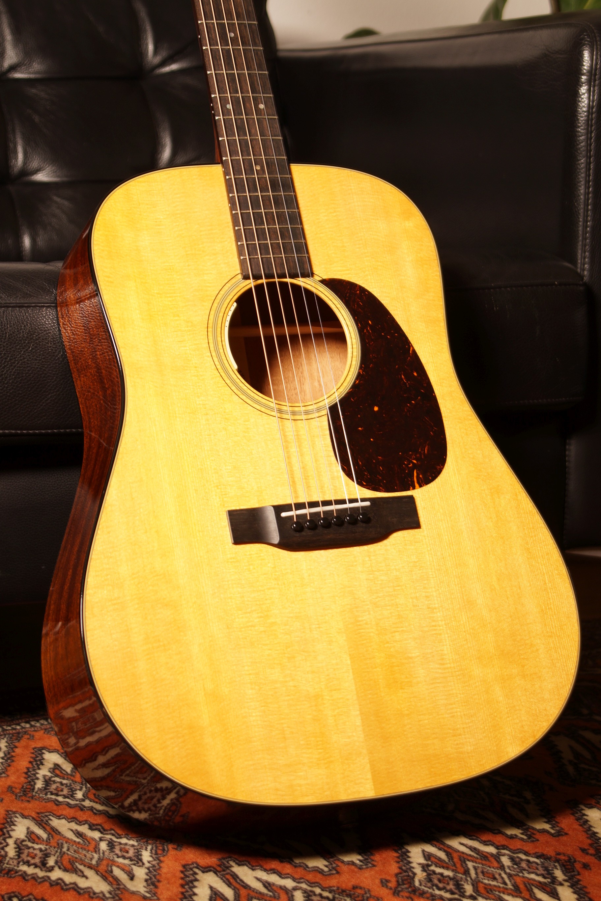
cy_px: 450
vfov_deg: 24.6
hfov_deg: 16.6
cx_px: 300
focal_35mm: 82
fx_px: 2066
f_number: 5
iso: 100
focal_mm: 55
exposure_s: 1/10
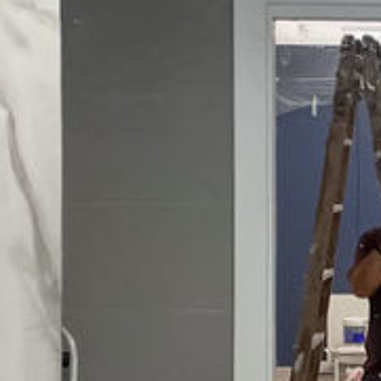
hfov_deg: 13.0
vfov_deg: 13.4
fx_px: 1619
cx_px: 478
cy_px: 280
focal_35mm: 130
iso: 100
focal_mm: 4.2
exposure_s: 1/100
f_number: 1.6
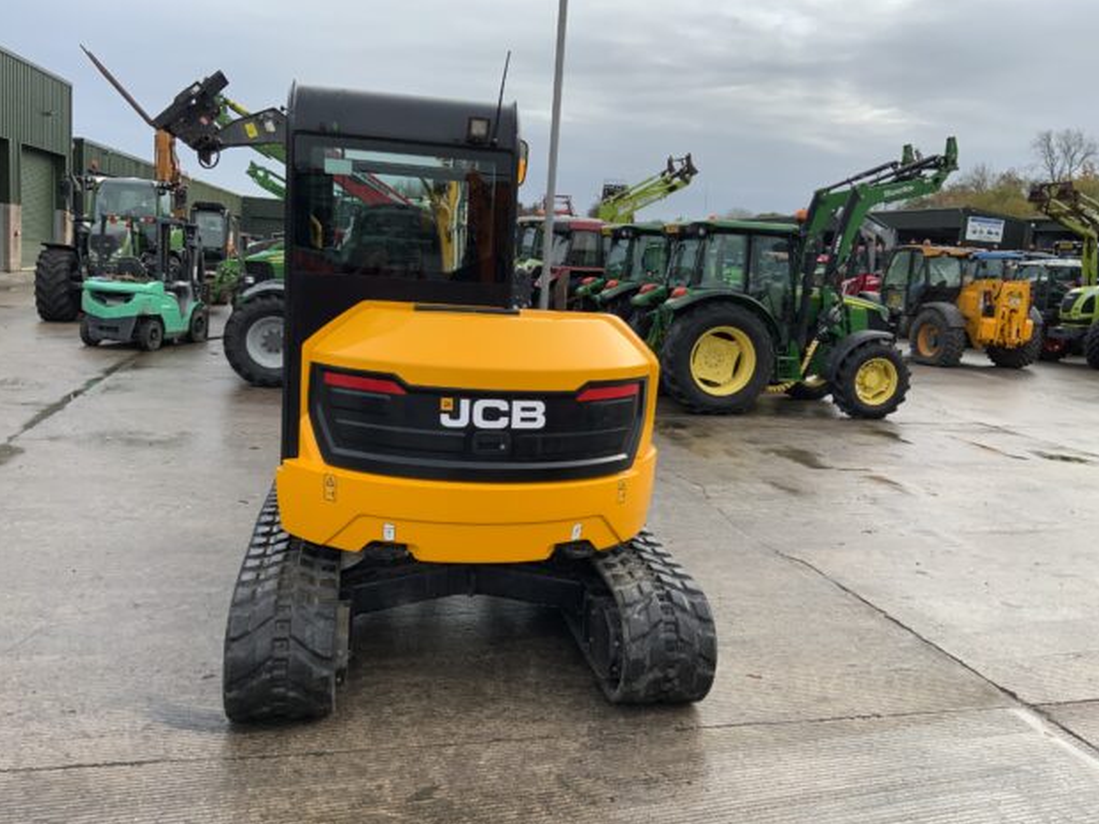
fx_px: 952
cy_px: 408
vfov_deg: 46.8
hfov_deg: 60.0
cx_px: 561
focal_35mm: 30
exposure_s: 1/770
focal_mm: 3
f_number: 1.8
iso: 16
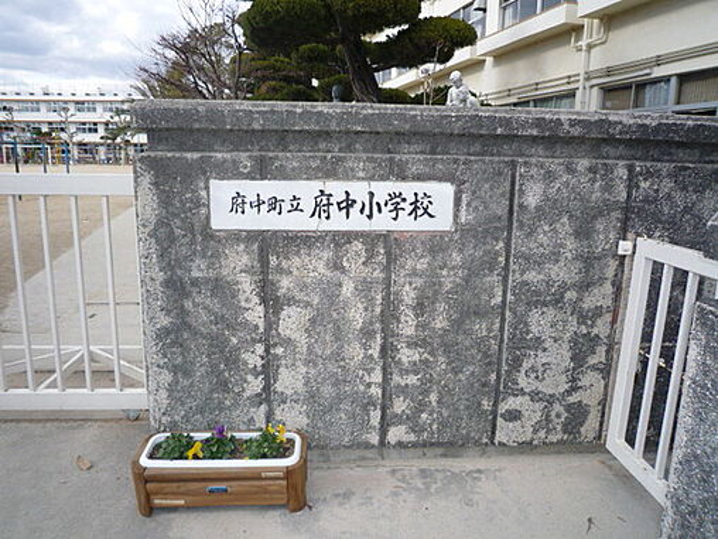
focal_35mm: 25
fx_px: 519
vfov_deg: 54.9
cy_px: 270
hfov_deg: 69.4
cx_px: 359
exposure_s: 1/500
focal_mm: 4.4
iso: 100
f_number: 2.8
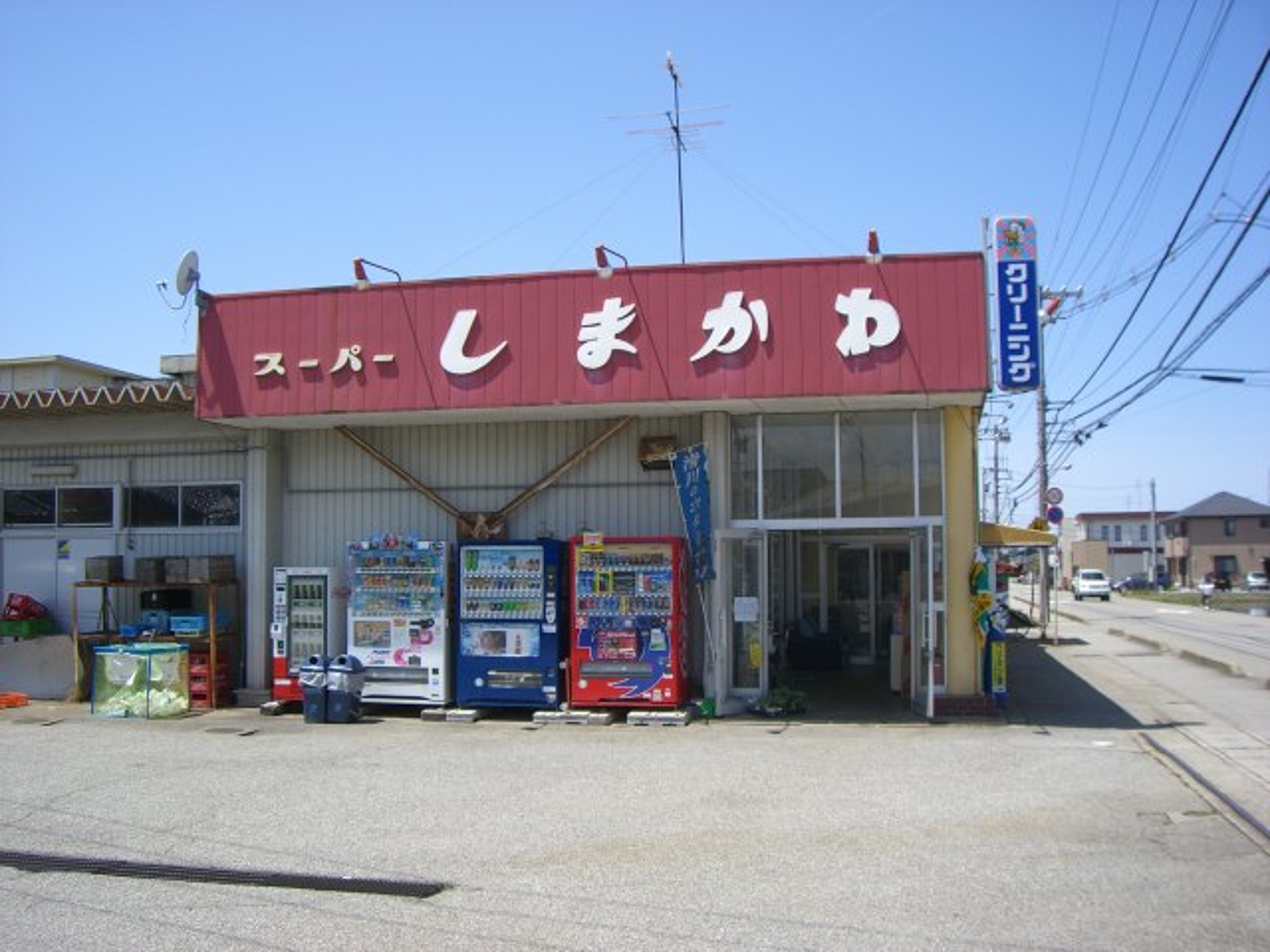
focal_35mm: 38
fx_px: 1394
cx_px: 635
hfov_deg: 49.0
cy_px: 476
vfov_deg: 37.7
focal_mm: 6.2
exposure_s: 1/500
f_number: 4.3
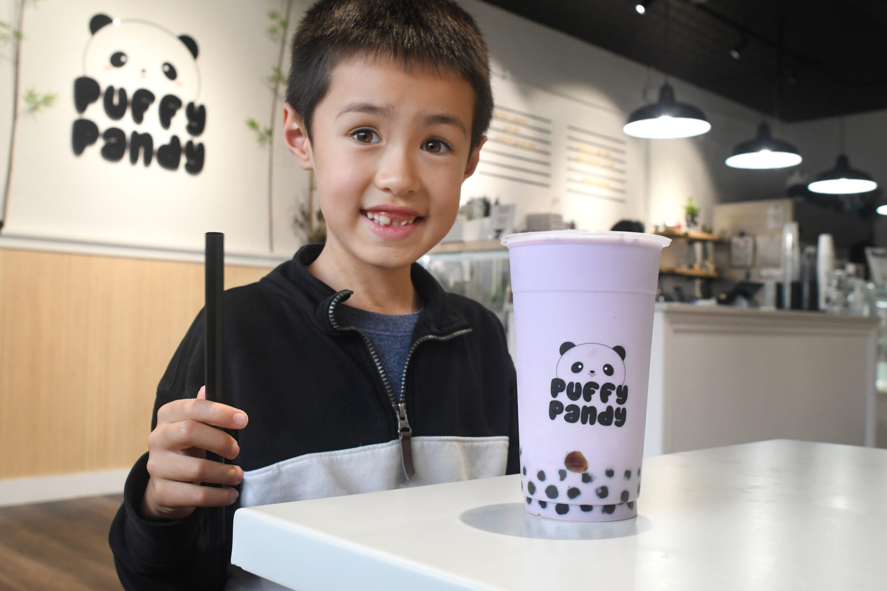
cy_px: 296
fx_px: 887
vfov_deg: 36.9
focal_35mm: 36
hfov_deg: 53.1
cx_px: 444
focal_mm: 24
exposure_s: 1/100
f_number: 7.1
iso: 1600
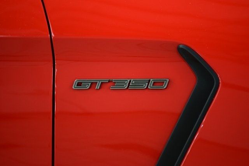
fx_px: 726
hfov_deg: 19.5
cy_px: 83
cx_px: 124
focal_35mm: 105
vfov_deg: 13.0
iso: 1600
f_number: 2.8
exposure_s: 1/125
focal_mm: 70
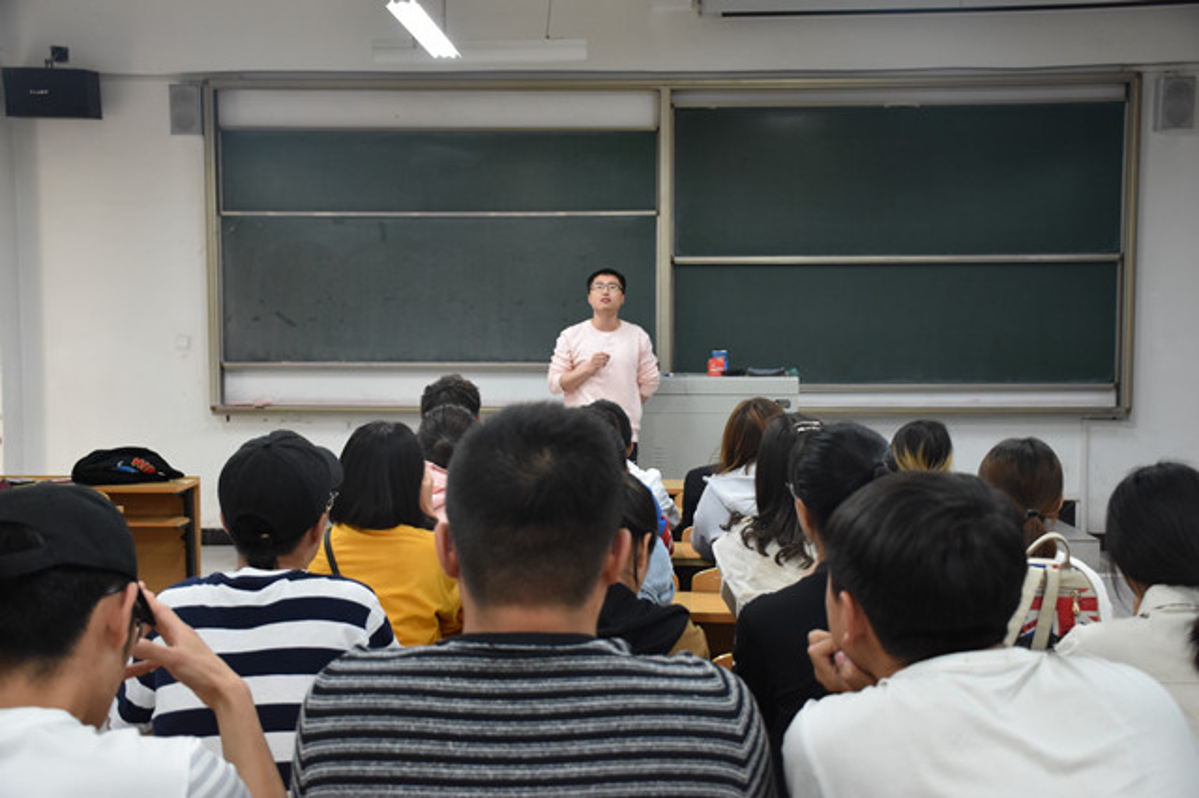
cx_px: 600
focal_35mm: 40
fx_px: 1348
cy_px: 399
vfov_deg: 33.0
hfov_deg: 47.9
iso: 1100
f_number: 4
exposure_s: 1/60
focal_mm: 27
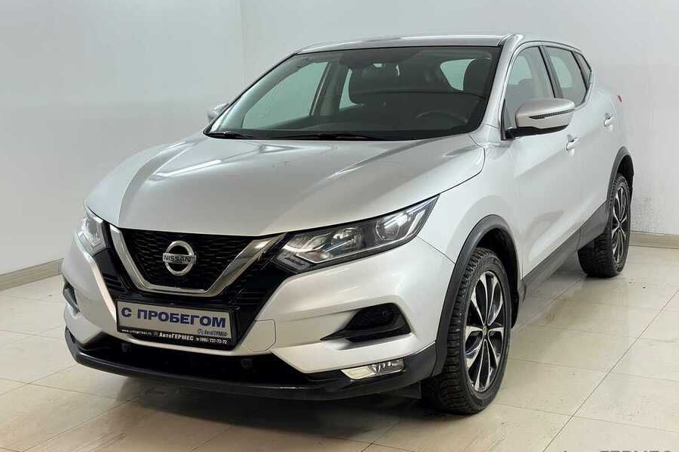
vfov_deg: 28.6
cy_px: 217
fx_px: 886
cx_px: 340
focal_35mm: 47
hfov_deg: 41.9
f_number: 1.78
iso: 64
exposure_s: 1/100
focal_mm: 6.86
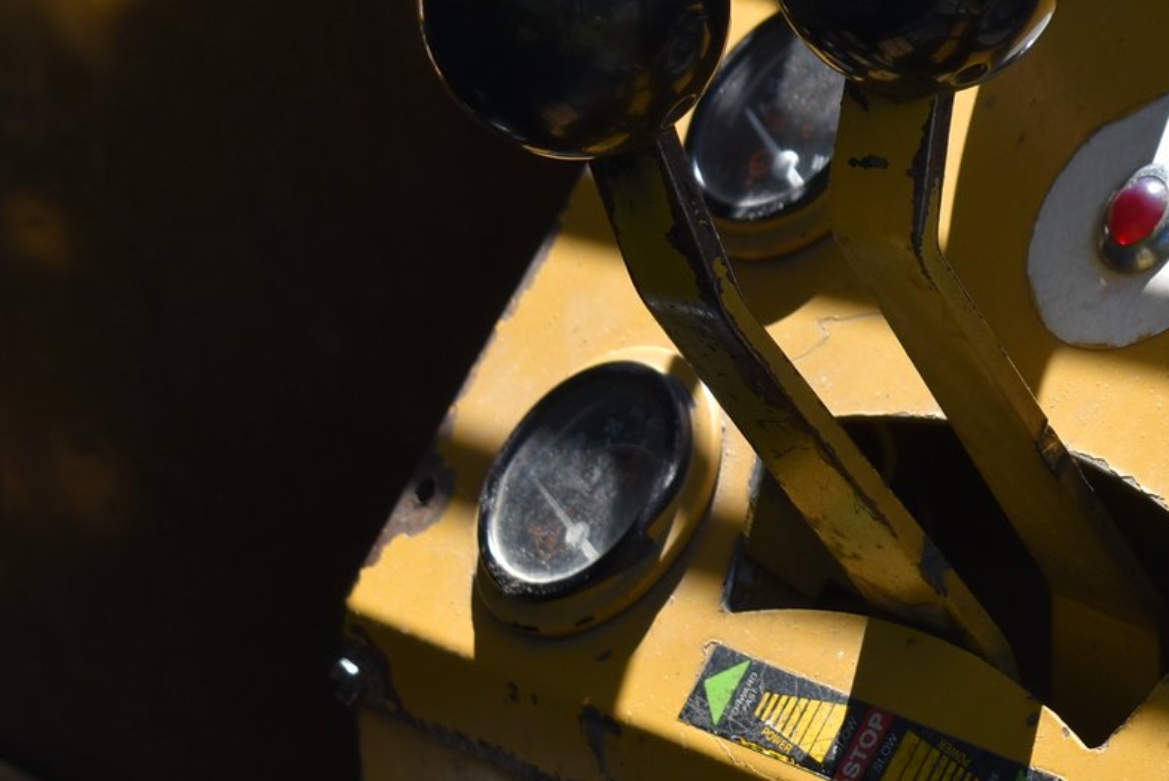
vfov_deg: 8.5
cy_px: 396
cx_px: 1228
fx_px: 5263
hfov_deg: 12.5
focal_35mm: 162
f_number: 8
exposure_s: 1/250
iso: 200
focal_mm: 50
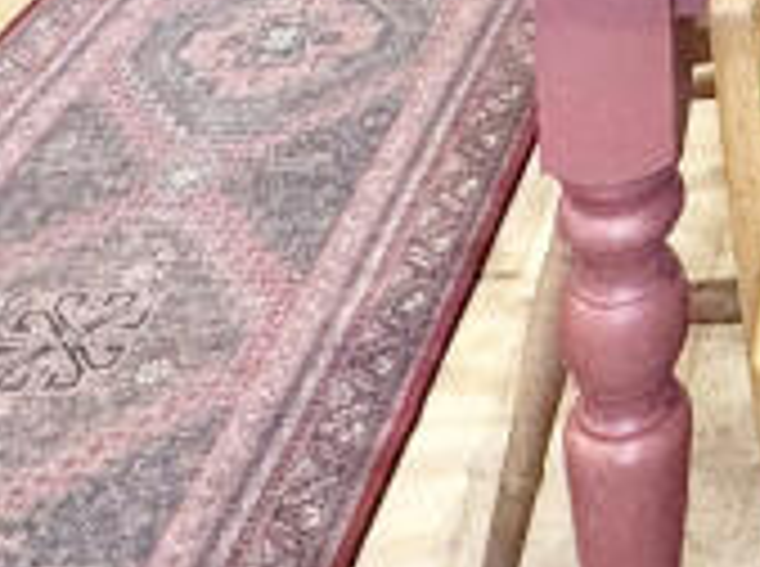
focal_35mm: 85
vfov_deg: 12.4
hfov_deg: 20.4
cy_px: -900
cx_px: 1075
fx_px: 1862
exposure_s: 1/100
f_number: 2.2
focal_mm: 2.22
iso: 80
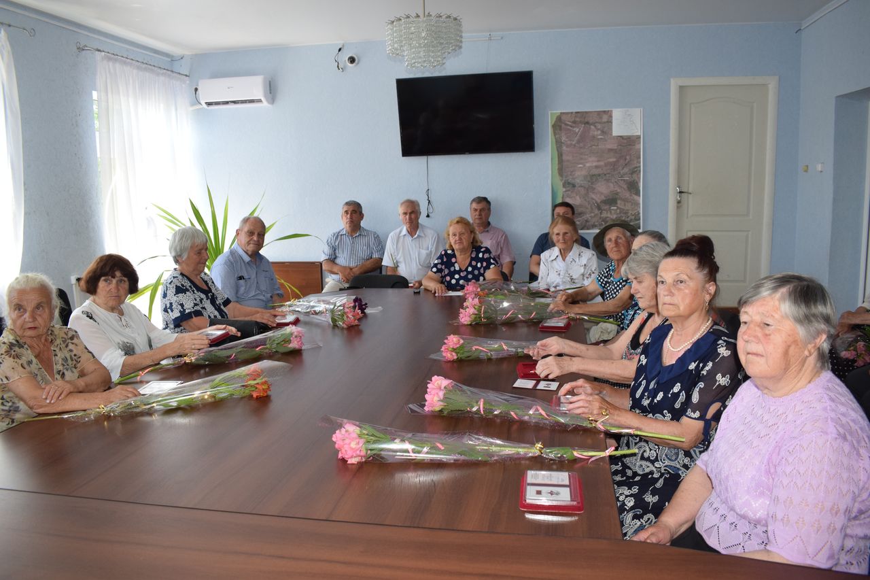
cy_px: 290
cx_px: 435
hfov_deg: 67.4
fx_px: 652
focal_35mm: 27
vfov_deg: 47.9
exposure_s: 1/125
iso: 800
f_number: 5.6
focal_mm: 18
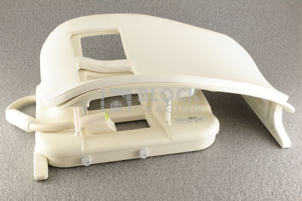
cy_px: 100
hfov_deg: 39.6
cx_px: 151
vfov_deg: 26.9
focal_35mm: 50
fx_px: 419
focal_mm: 50
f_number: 11
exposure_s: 1/125
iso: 1600
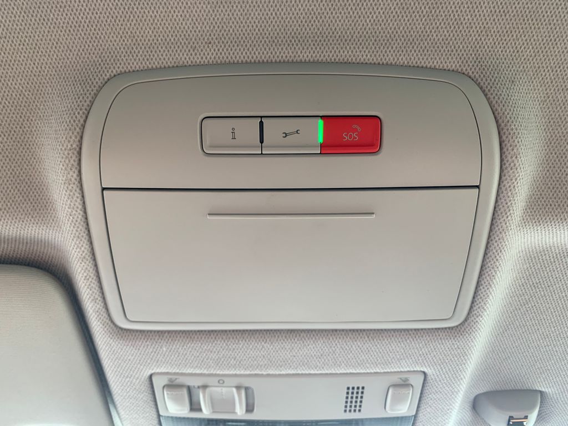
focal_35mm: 26
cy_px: 213
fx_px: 427
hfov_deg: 67.3
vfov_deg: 53.1
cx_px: 284
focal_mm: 4.25
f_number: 1.8
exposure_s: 1/96
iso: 100
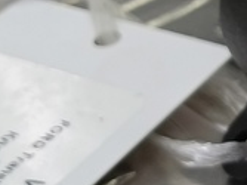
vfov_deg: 10.5
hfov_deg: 13.0
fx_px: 1005
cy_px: 71
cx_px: 413
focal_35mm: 141
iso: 108
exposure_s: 1/50
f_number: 1.6
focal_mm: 4.11
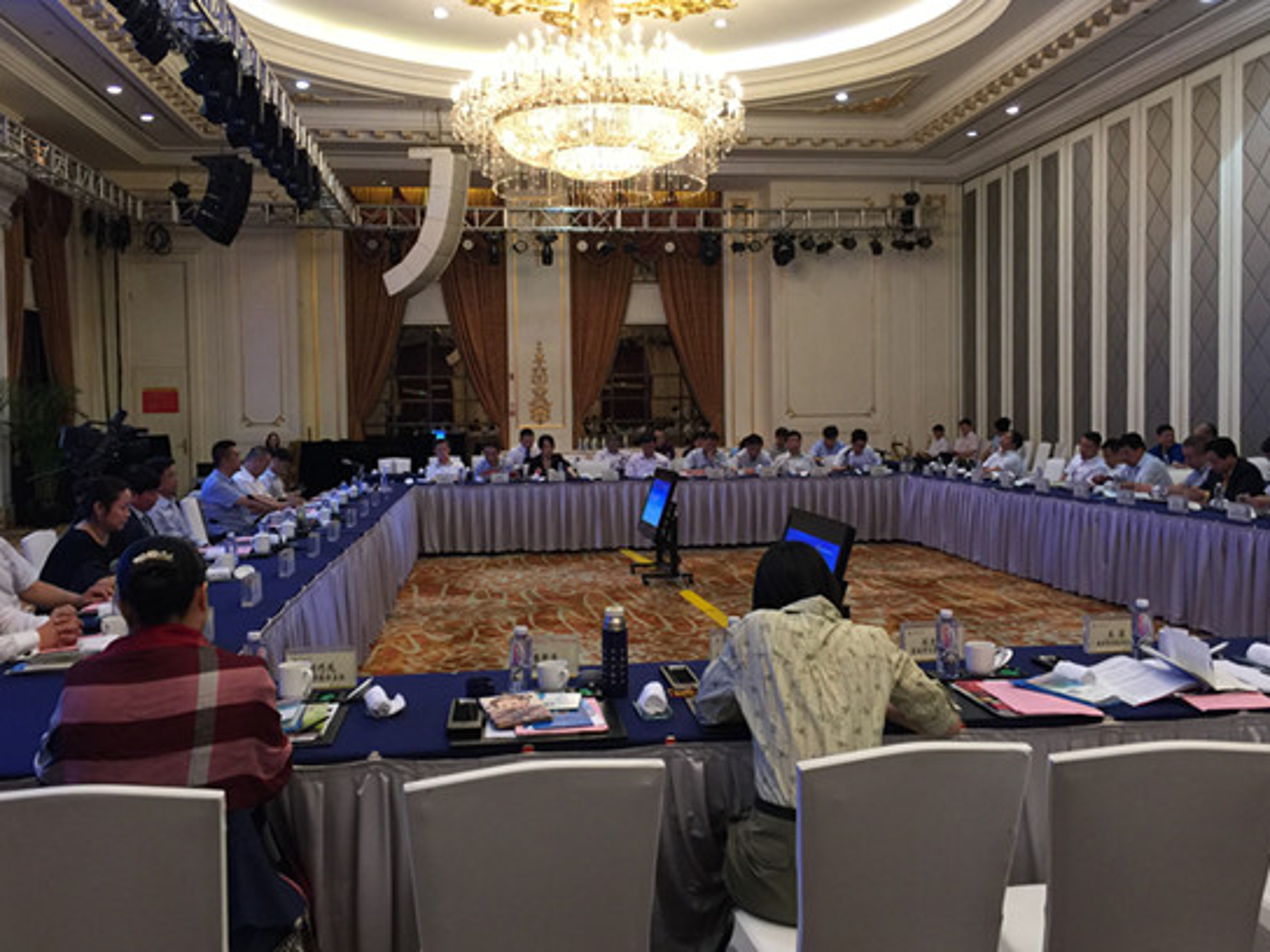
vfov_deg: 44.1
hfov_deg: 56.8
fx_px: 1174
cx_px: 656
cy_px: 450
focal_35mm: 32
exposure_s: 1/17
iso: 64
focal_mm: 4.15
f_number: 2.2
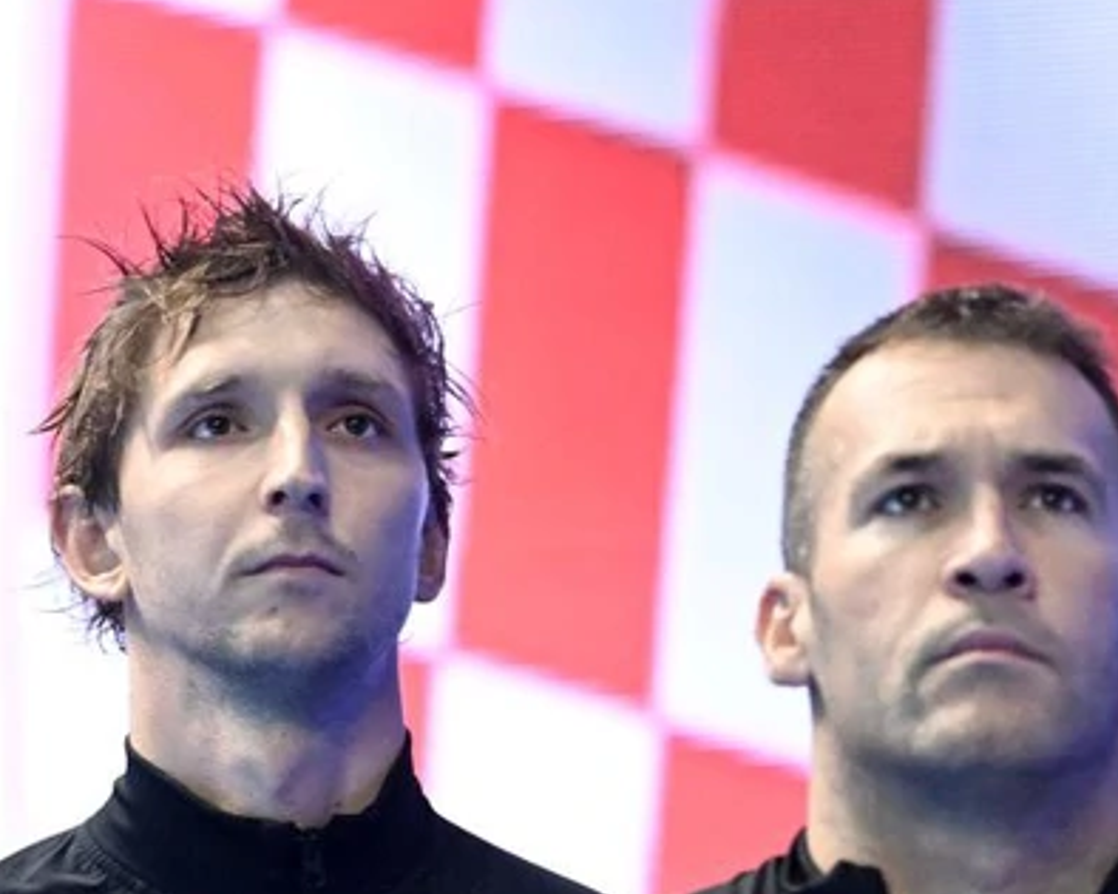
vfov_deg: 1.3
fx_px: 40391
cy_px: 945
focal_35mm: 1221
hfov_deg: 1.6
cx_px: -221
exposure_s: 1/640
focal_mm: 400
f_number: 4
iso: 4000
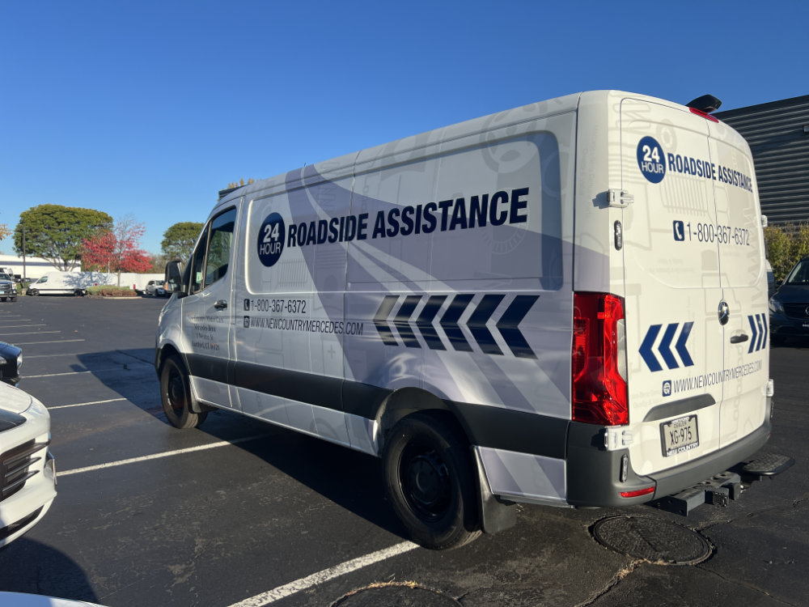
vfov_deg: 53.1
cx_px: 404
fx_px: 608
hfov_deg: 67.3
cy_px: 304
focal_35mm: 26
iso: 50
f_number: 1.5
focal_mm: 5.7
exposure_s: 1/4115
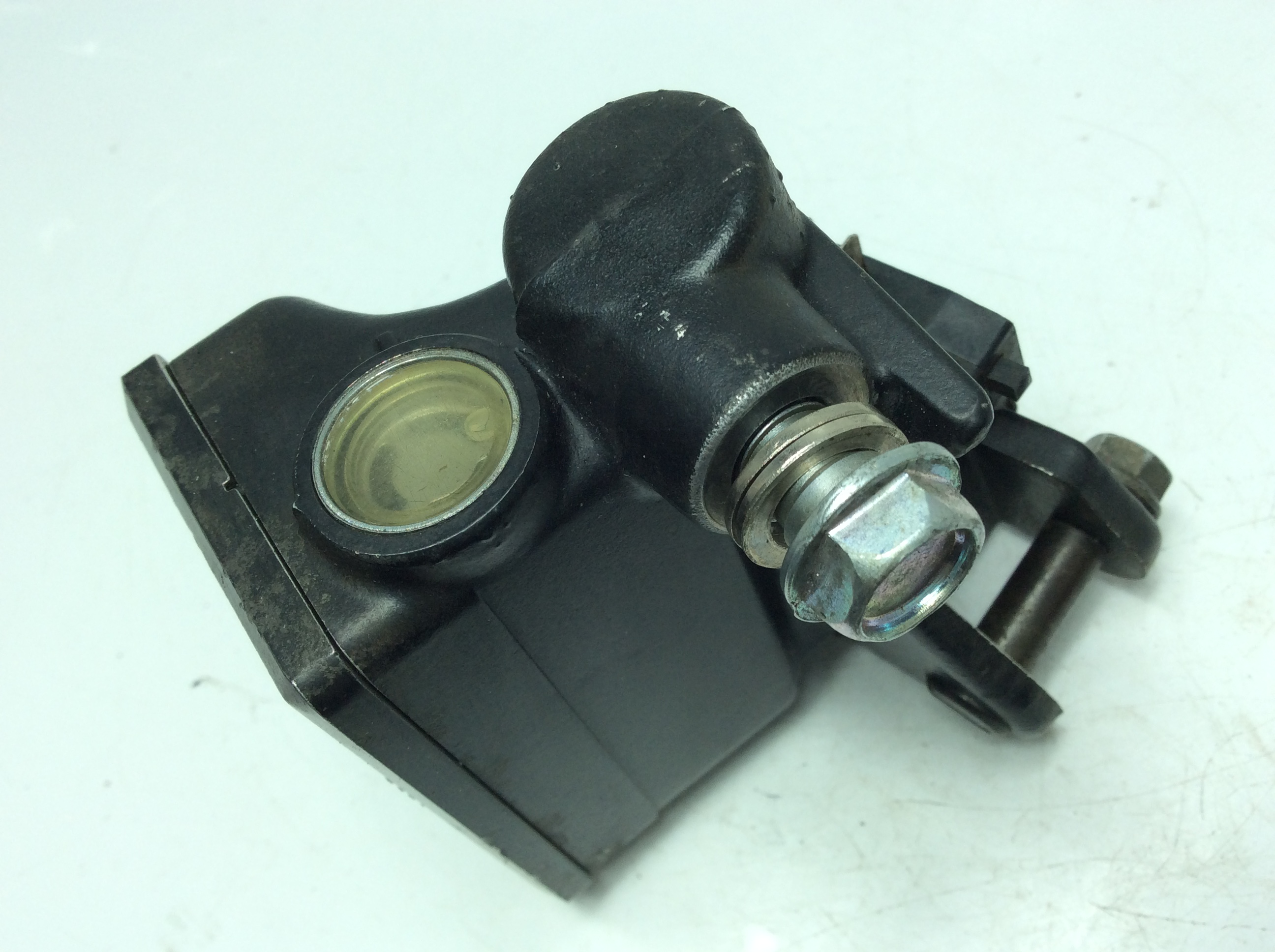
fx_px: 1177
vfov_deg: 44.1
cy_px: 476
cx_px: 638
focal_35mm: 32
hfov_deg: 56.9
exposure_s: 1/293
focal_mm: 3.3
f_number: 2.4
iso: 32
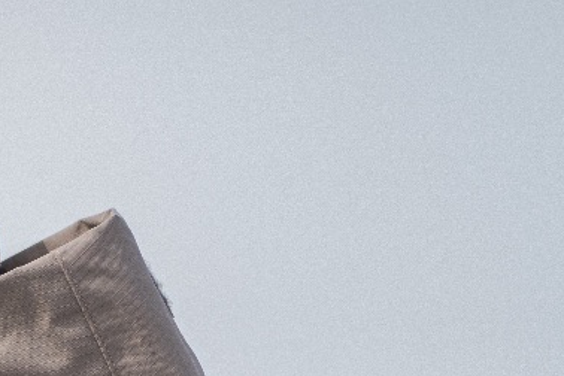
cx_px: -758
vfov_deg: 1.3
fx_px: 16558
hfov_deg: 1.9
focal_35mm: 1057
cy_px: 314
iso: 400
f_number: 2.8
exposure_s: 1/5000
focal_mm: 200
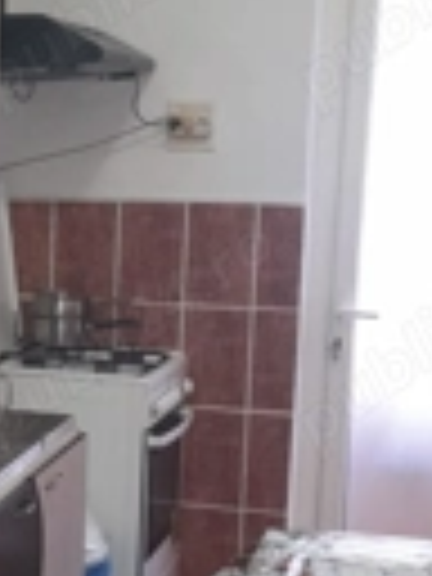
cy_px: 410
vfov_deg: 24.8
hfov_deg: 18.3
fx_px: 1298
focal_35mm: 78
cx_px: -32
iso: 320
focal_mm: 4.6
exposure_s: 1/50
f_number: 2
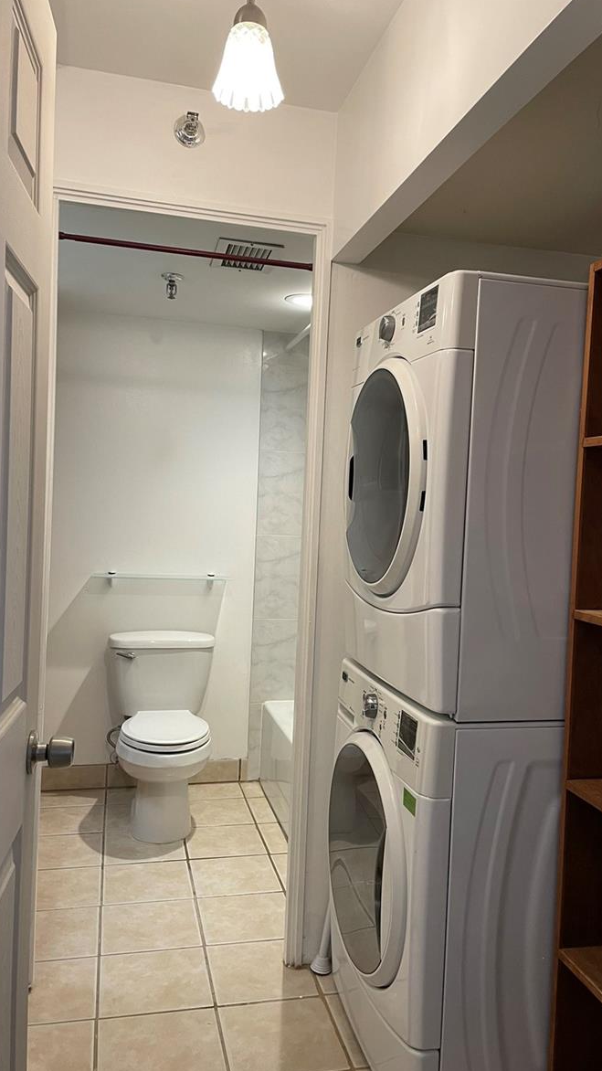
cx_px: 325
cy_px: 542
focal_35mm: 29
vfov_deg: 66.1
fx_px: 823
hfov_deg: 40.1
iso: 100
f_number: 1.6
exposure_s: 1/60
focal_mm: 4.2
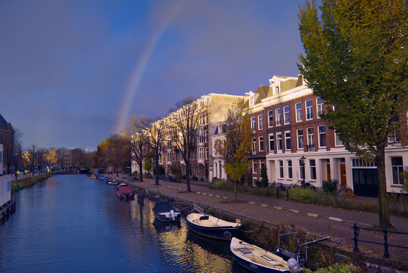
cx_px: 204
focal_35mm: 30
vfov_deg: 43.6
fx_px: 340
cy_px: 136
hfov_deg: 61.9
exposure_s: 1/320
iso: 800
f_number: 6.4
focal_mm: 20
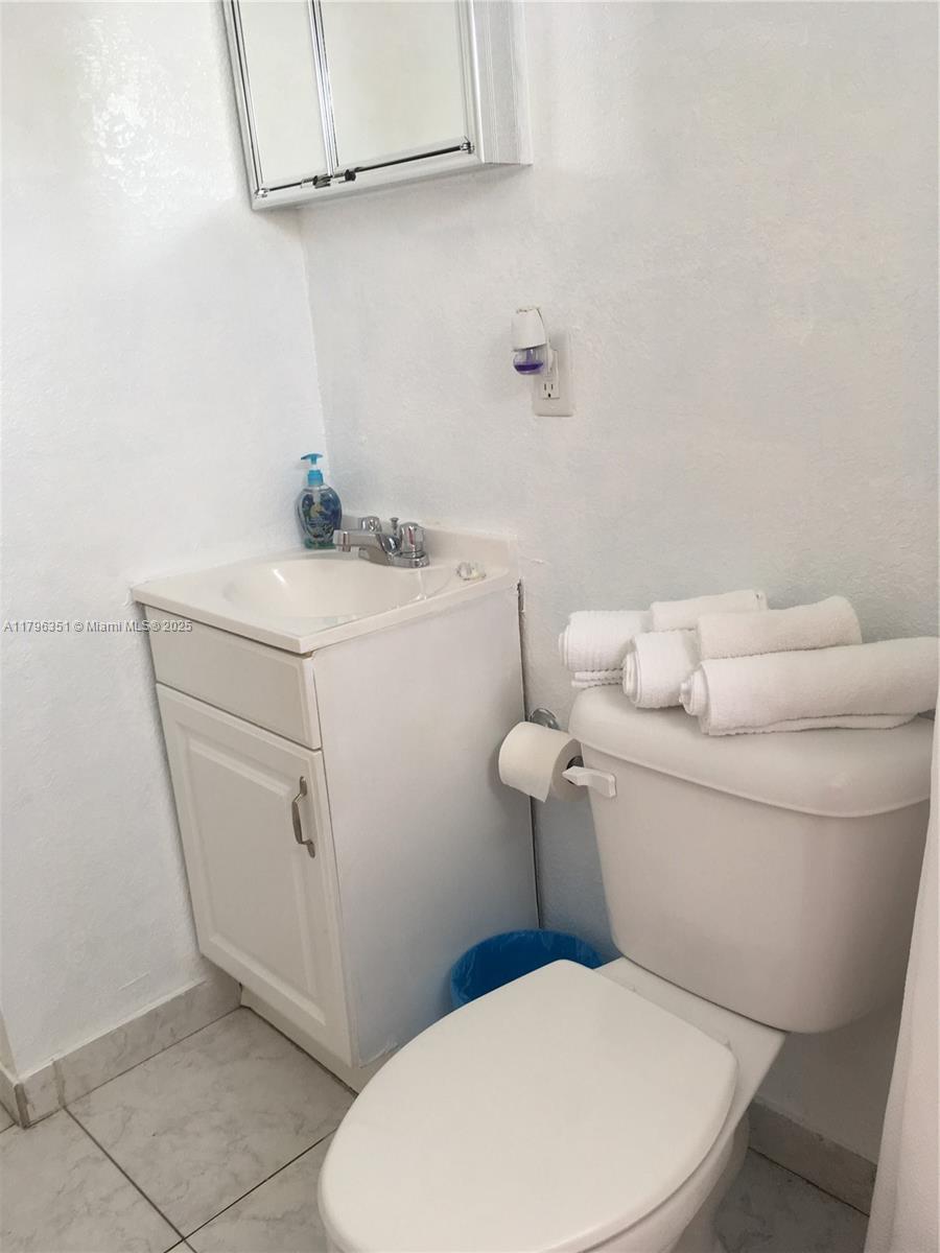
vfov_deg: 61.7
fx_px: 1050
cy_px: 626
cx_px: 470
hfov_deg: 48.2
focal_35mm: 29
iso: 25
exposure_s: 1/60
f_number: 2.2
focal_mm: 4.15
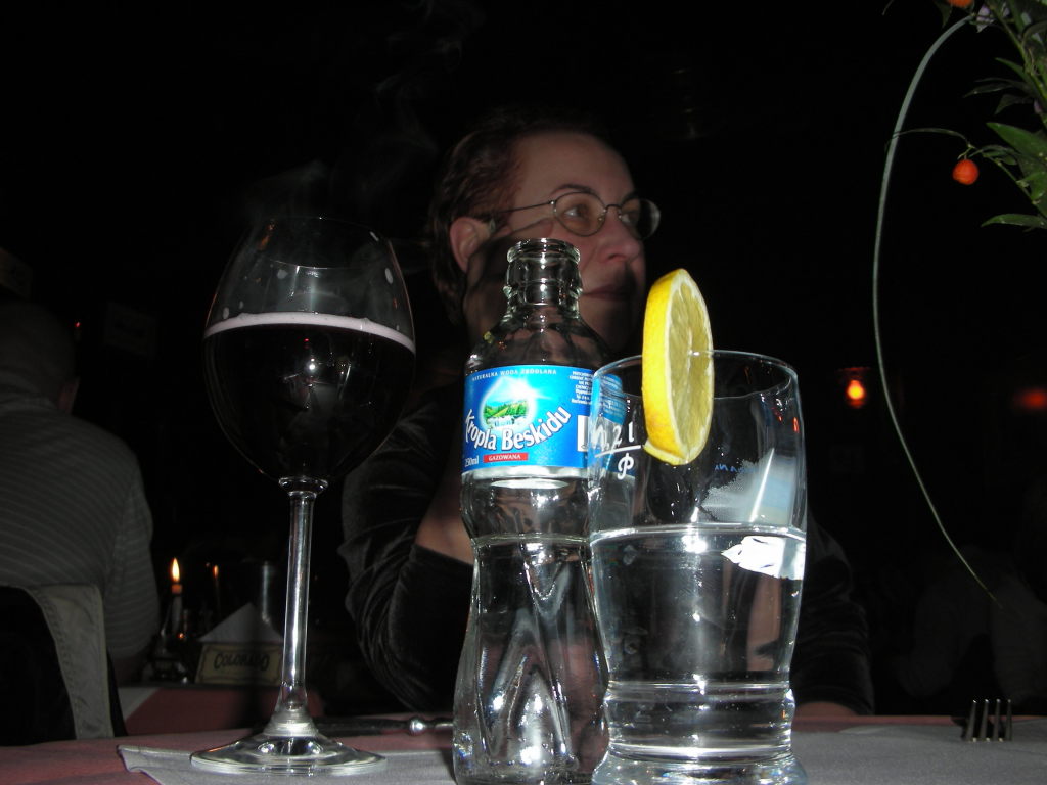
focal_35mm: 35
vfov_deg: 40.7
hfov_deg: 52.6
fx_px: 1059
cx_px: 524
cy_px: 392
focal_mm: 5.8
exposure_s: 1/60.1
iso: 50
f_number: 3
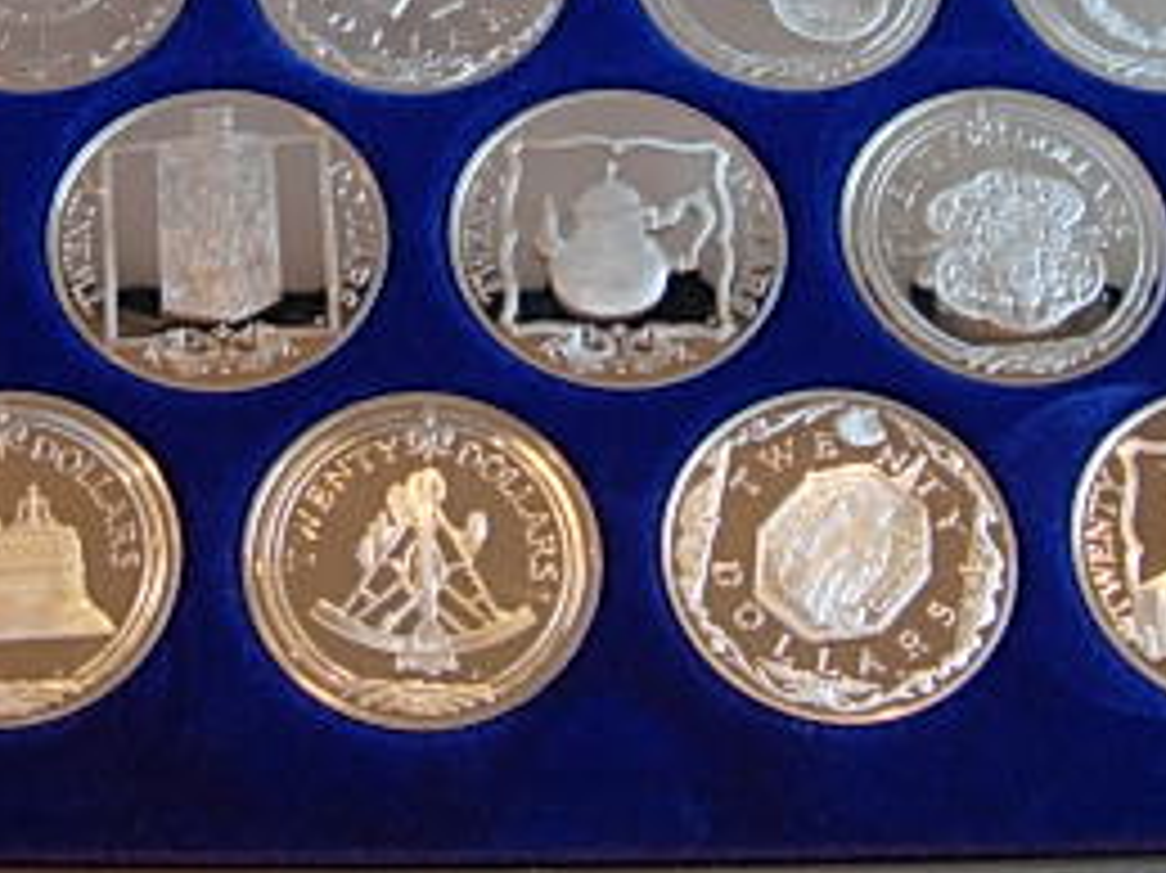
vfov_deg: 15.4
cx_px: 423
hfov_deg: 20.8
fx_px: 3165
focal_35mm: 94
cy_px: 14
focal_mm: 7.8
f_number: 2.8
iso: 64
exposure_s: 1/10.3
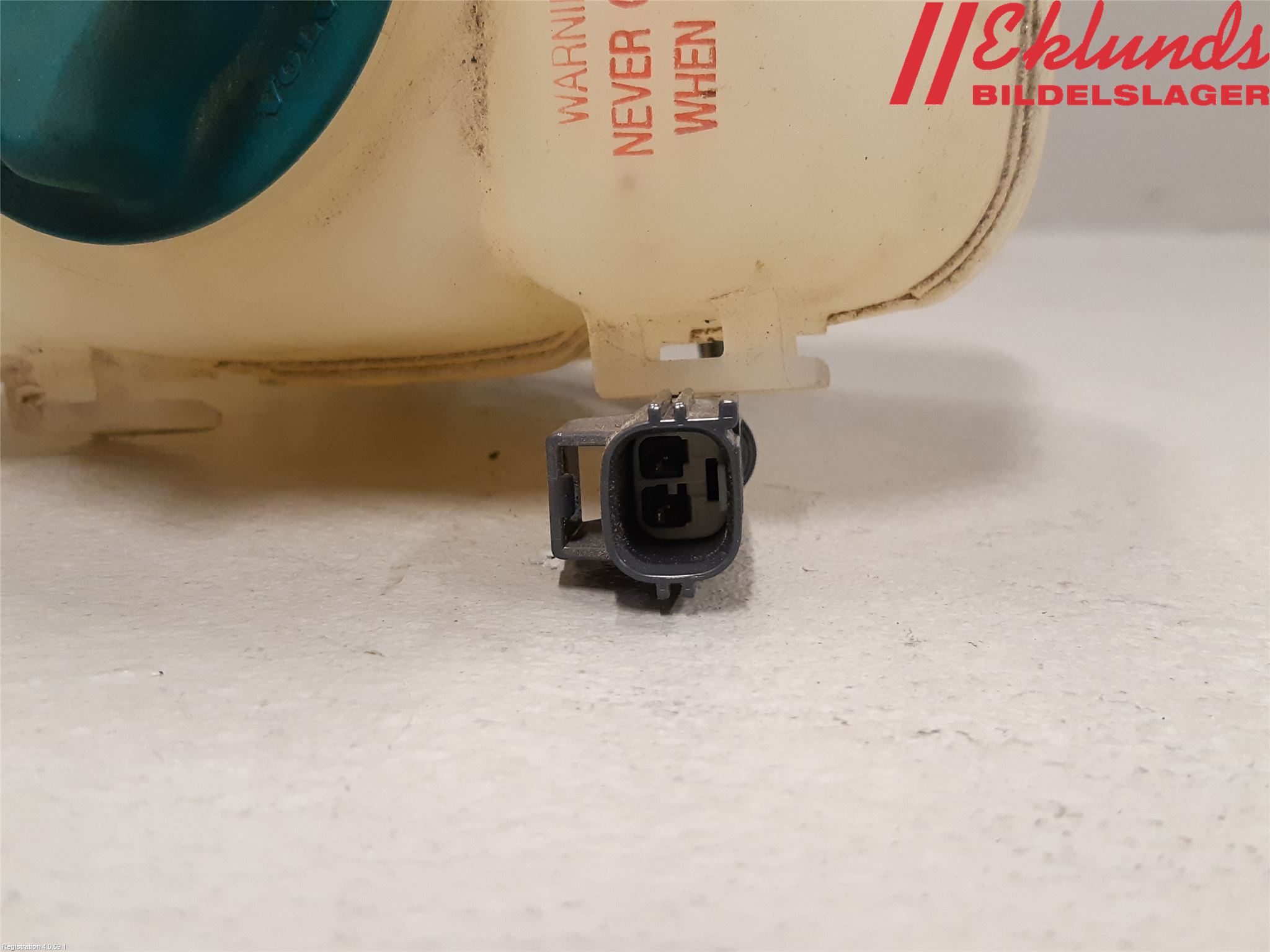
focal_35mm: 26
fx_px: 954
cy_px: 476
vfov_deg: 53.1
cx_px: 635
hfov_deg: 67.3
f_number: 1.7
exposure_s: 1/50
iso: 200
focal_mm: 3.93
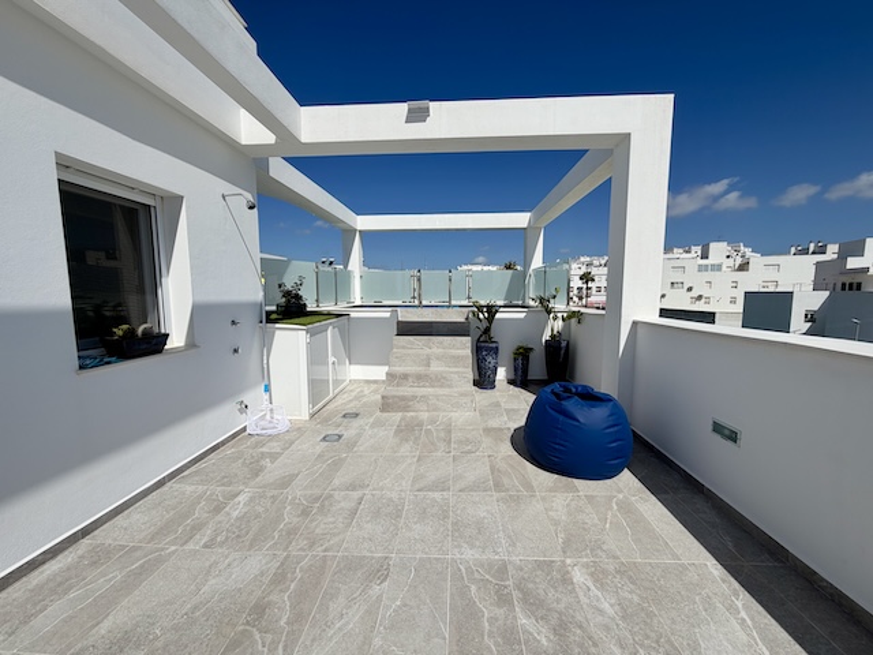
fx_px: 353
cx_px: 436
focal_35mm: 14
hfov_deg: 102.1
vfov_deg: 85.7
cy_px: 328
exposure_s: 1/2410
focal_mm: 2.22
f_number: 2.2
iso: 20
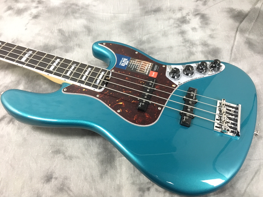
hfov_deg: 61.7
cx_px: 132
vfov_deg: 48.2
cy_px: 98
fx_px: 220
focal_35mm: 29
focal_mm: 4.15
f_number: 2.2
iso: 250
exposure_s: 1/15
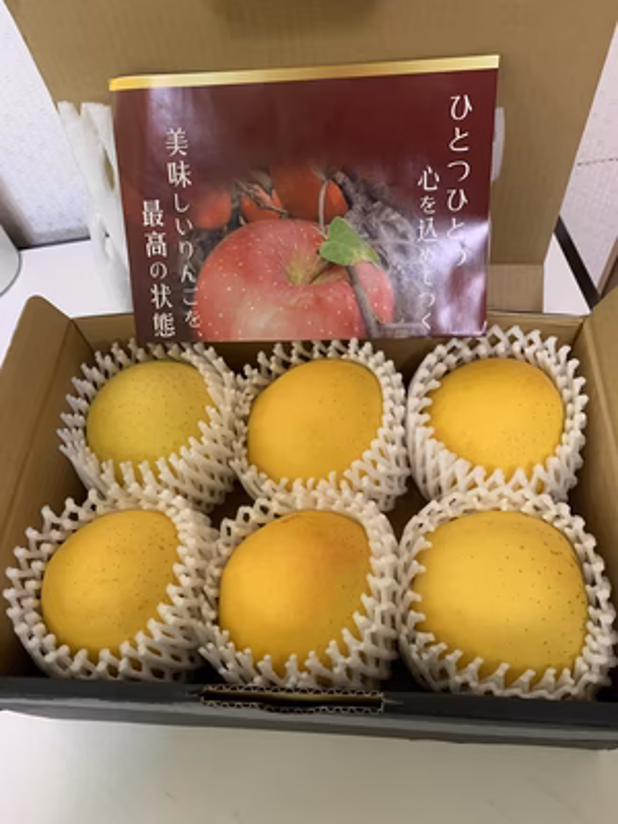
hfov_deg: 53.1
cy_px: 412
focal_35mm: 26
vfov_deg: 67.3
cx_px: 309
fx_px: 619
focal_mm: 4.25
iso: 400
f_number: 1.8
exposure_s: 1/40
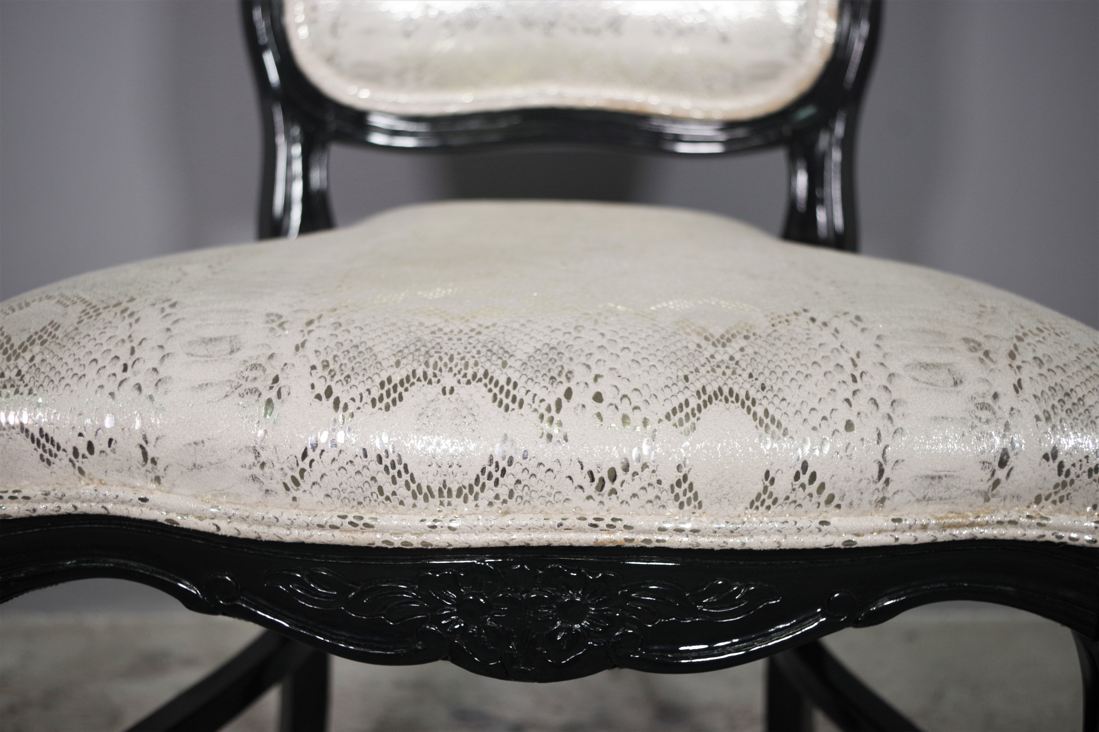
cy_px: 366
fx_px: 1282
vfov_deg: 31.9
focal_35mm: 42
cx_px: 550
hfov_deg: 46.4
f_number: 4
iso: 400
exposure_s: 1/60
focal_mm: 28.13
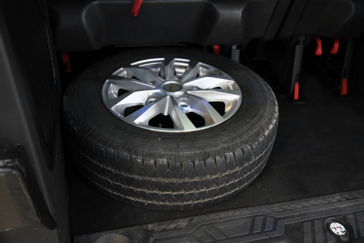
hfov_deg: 58.7
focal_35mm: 32
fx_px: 324
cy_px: 122
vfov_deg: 41.1
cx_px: 182
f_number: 4
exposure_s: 1/80
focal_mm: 32
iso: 4000
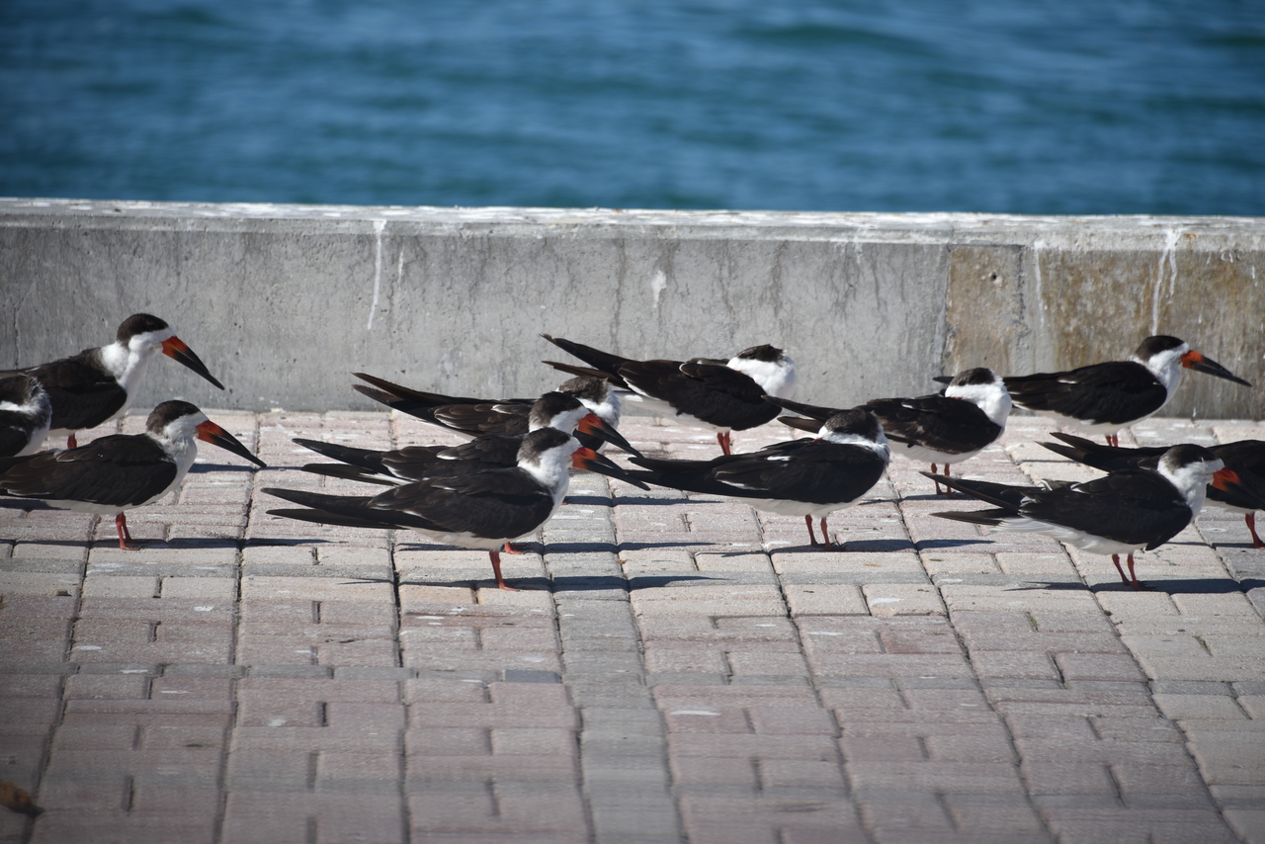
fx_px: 10543
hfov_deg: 6.9
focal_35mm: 300
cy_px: 422
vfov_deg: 4.6
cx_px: 632
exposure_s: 1/640
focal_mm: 300
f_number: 6.3
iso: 100
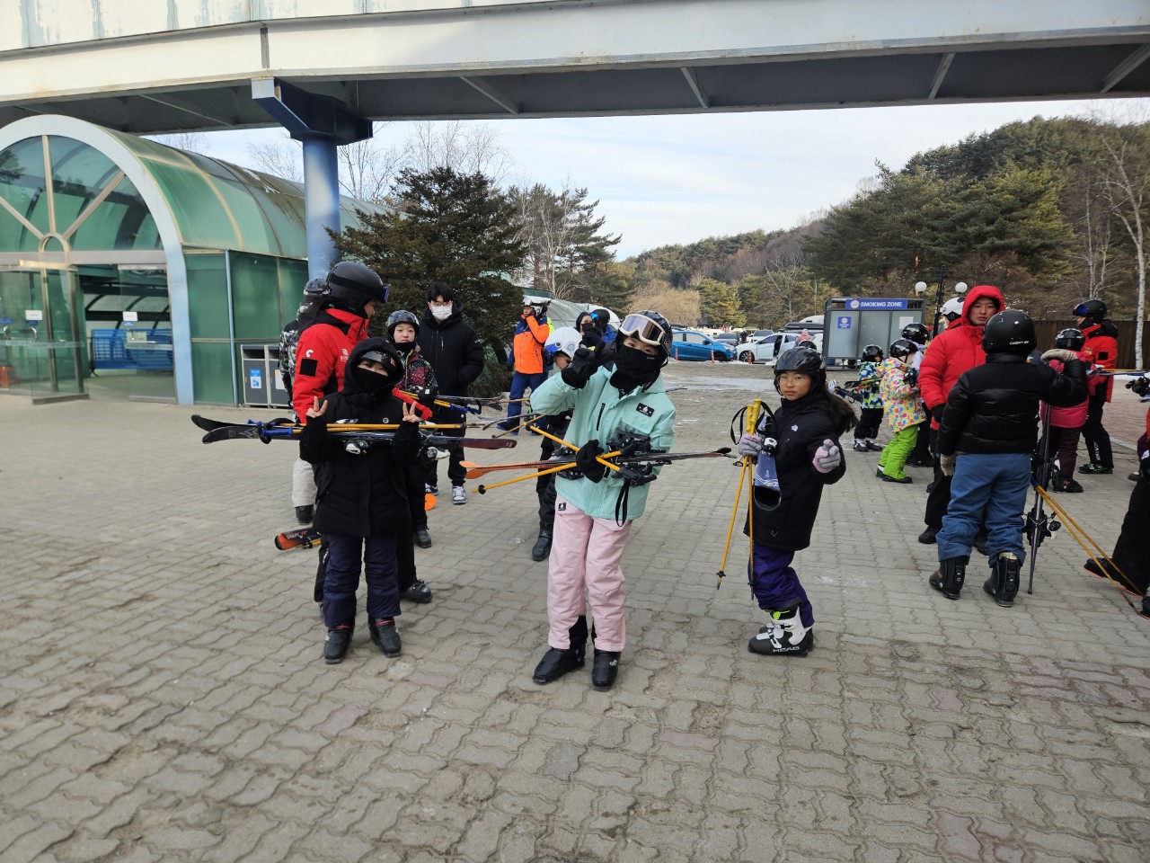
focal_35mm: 23
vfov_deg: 58.9
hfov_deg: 73.9
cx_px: 575
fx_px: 764
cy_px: 432
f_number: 1.8
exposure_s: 1/522
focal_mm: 5.4
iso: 32
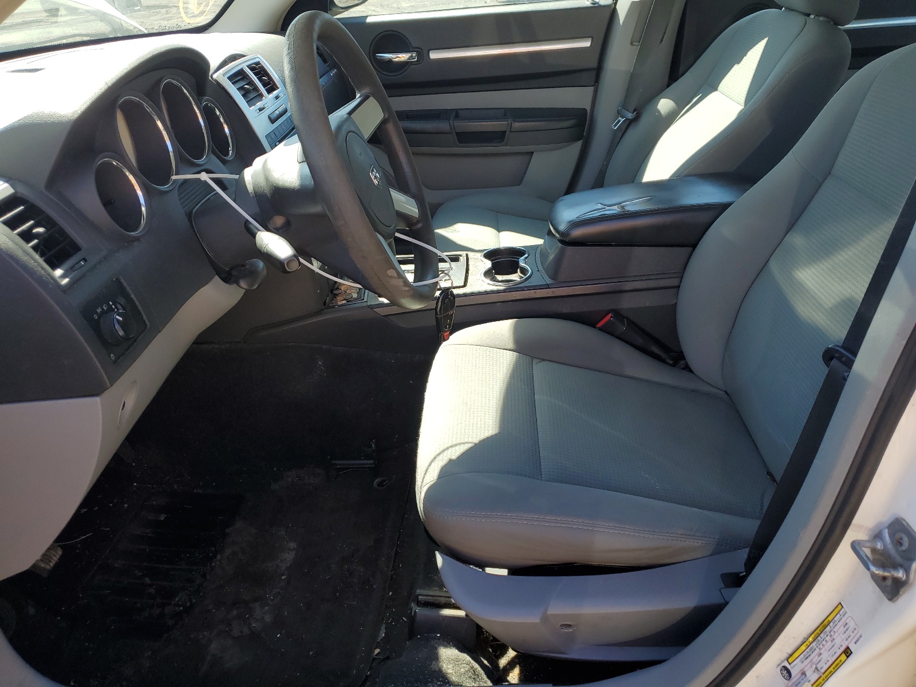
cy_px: 344
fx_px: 688
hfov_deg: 67.3
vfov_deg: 53.1
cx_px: 458
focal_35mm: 26
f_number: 1.5
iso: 50
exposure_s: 1/526
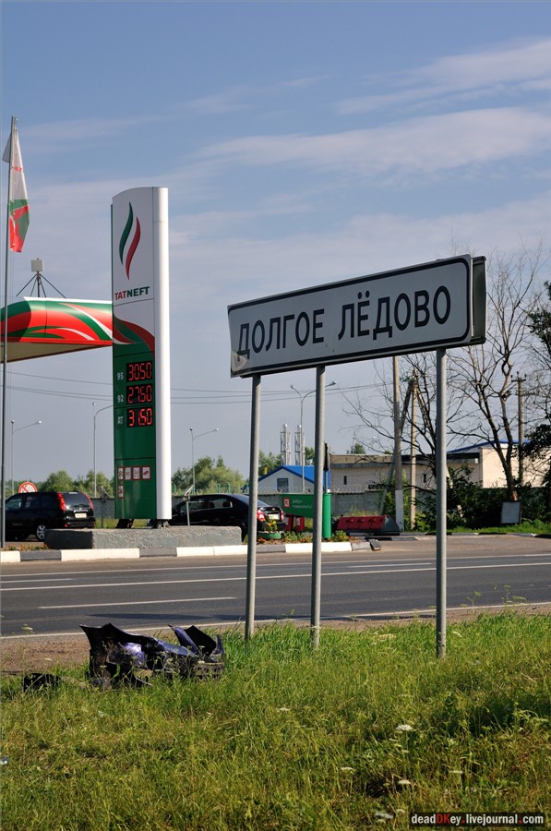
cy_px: 416
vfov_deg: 27.0
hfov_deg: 18.1
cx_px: 276
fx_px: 1728
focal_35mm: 75
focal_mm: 50
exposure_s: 1/1000
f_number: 4.5
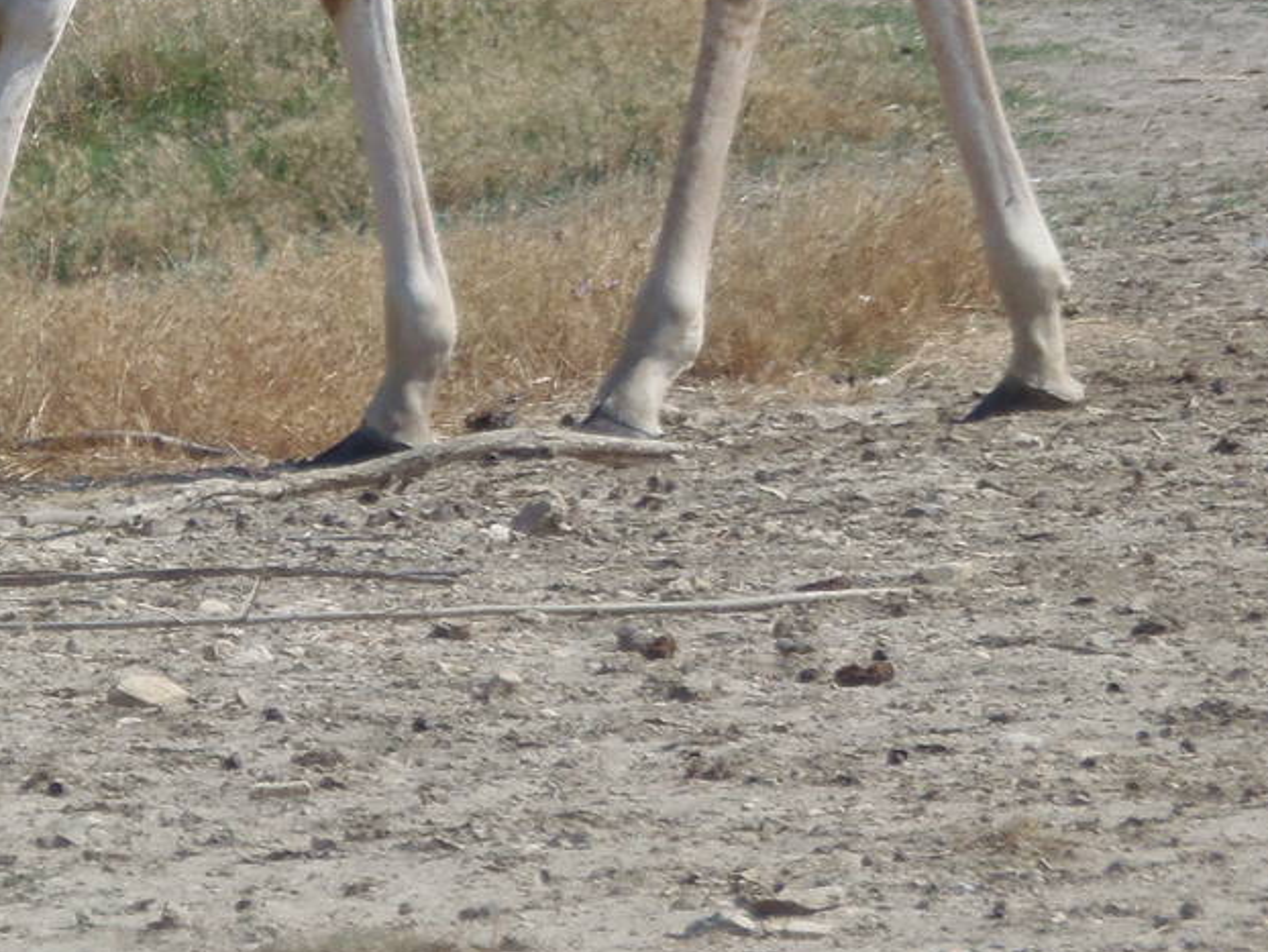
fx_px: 36168
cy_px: -177
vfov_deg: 1.5
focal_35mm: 987
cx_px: 255
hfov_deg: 2.0
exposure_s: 1/500
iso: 64
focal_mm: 71.1
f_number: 5
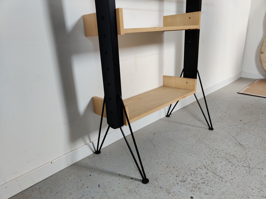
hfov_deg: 65.3
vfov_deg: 51.4
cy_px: 100
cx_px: 133
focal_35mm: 27
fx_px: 207
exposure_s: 1/50
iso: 160
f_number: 1.65
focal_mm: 4.75
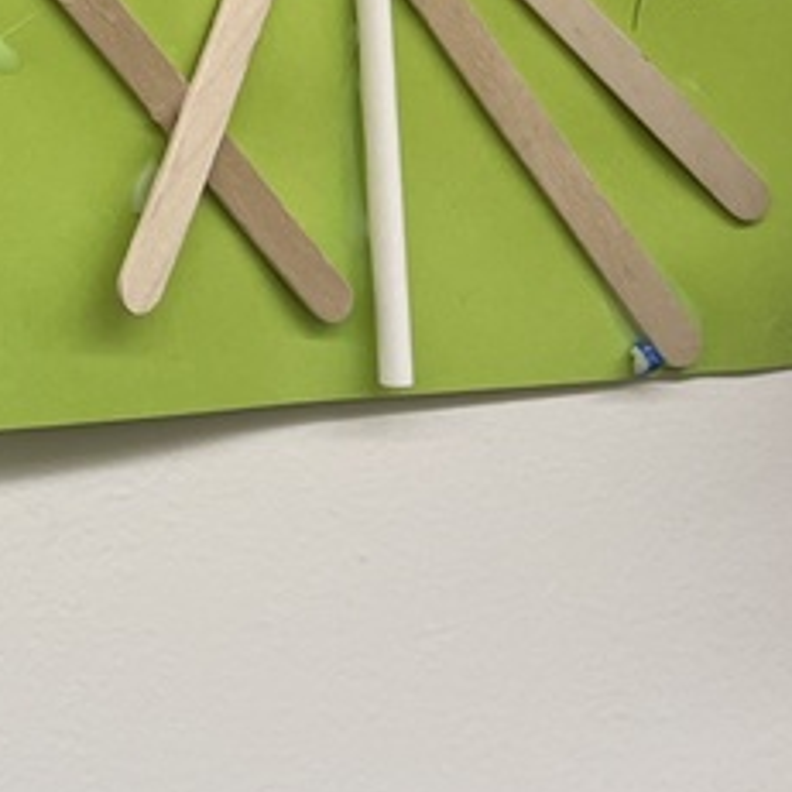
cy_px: -38
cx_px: -847
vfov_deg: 16.6
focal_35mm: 102
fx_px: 2640
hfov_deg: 14.0
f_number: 1.6
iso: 50
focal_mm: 5.1
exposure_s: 1/115
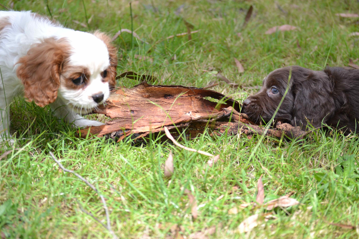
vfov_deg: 15.8
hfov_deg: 23.5
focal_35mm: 87
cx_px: 175
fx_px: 863
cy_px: 124
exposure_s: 1/1000
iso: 400
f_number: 4.5
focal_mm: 55
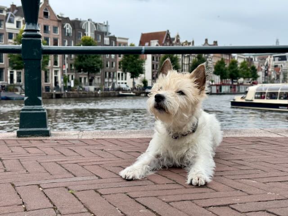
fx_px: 399
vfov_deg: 30.3
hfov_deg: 39.7
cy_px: 108
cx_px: 144
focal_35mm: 48
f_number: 1.78
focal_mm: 6.76
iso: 64
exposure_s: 1/1263
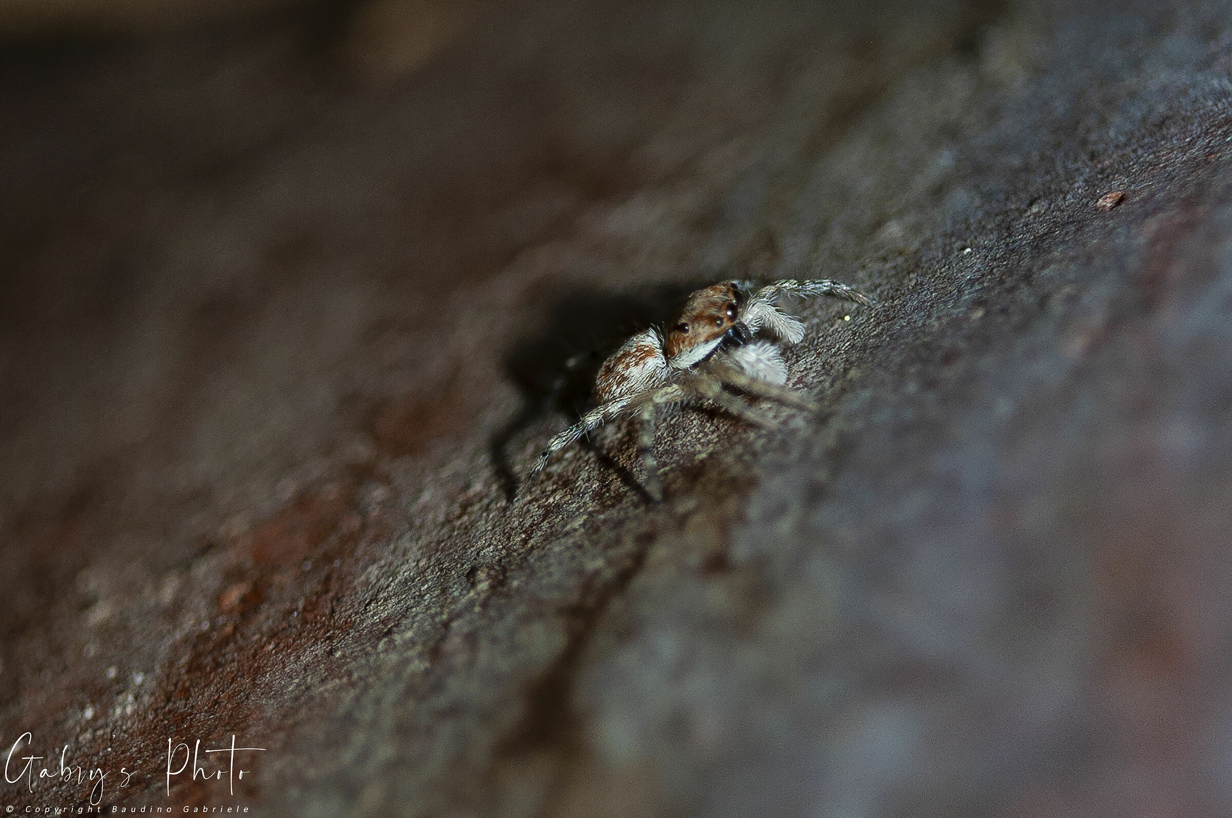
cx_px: 616
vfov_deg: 18.1
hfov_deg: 27.0
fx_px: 2564
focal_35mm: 75
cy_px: 409
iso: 500
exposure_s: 1/80
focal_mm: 50
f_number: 5.6
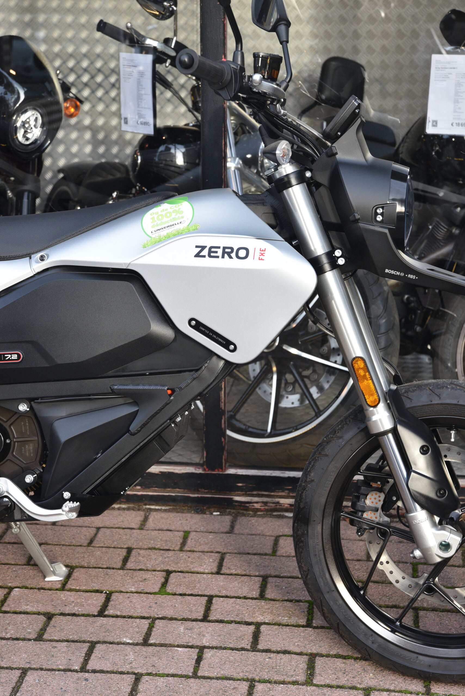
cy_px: 348
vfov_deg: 28.8
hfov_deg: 19.5
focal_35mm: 70
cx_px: 232
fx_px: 1355
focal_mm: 70
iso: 1000
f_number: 7.1
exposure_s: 1/200
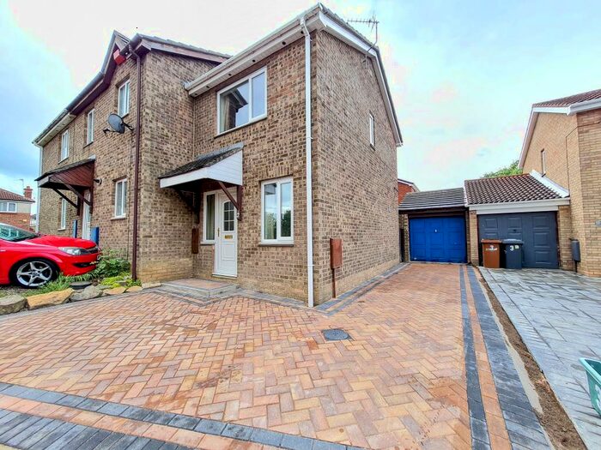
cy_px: 225
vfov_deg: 89.9
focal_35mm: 13
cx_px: 300
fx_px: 226
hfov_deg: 106.2
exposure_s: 1/268
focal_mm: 1.74
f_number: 2.2
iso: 50
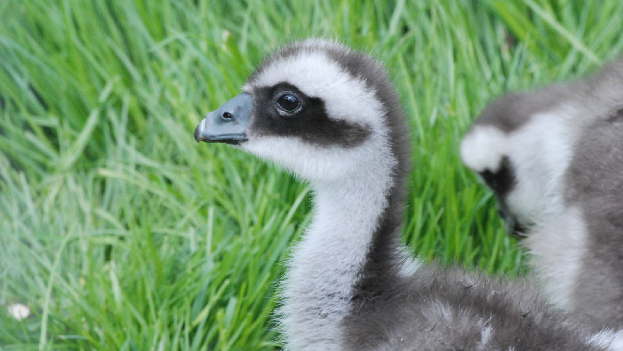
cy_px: 206
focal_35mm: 473
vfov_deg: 2.6
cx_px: 312
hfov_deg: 4.6
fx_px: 7813
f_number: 22
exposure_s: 1/160
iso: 1600
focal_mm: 300
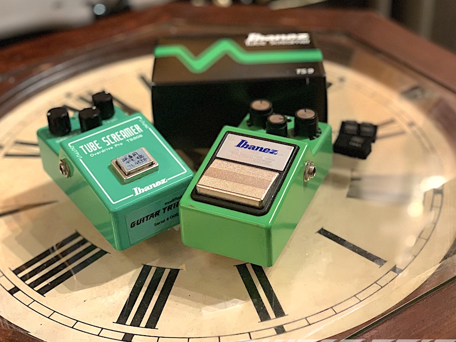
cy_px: 182
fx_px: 764
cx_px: 242
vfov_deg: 25.2
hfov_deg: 33.2
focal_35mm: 58
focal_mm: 6
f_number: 2.4
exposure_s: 1/30
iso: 640
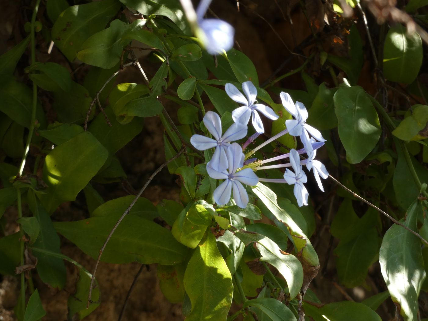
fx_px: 5117
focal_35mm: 414
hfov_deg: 4.8
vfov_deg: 3.6
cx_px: 214
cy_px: 161
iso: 80
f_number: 5.6
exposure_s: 1/80
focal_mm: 74
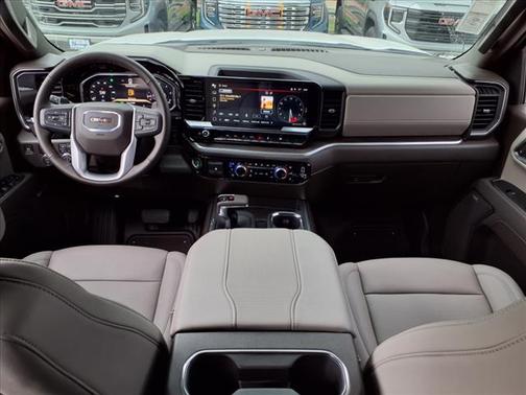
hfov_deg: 65.3
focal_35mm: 27
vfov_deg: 51.4
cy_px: 198
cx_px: 263
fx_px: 410
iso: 80
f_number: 1.9
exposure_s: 1/40
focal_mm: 3.58
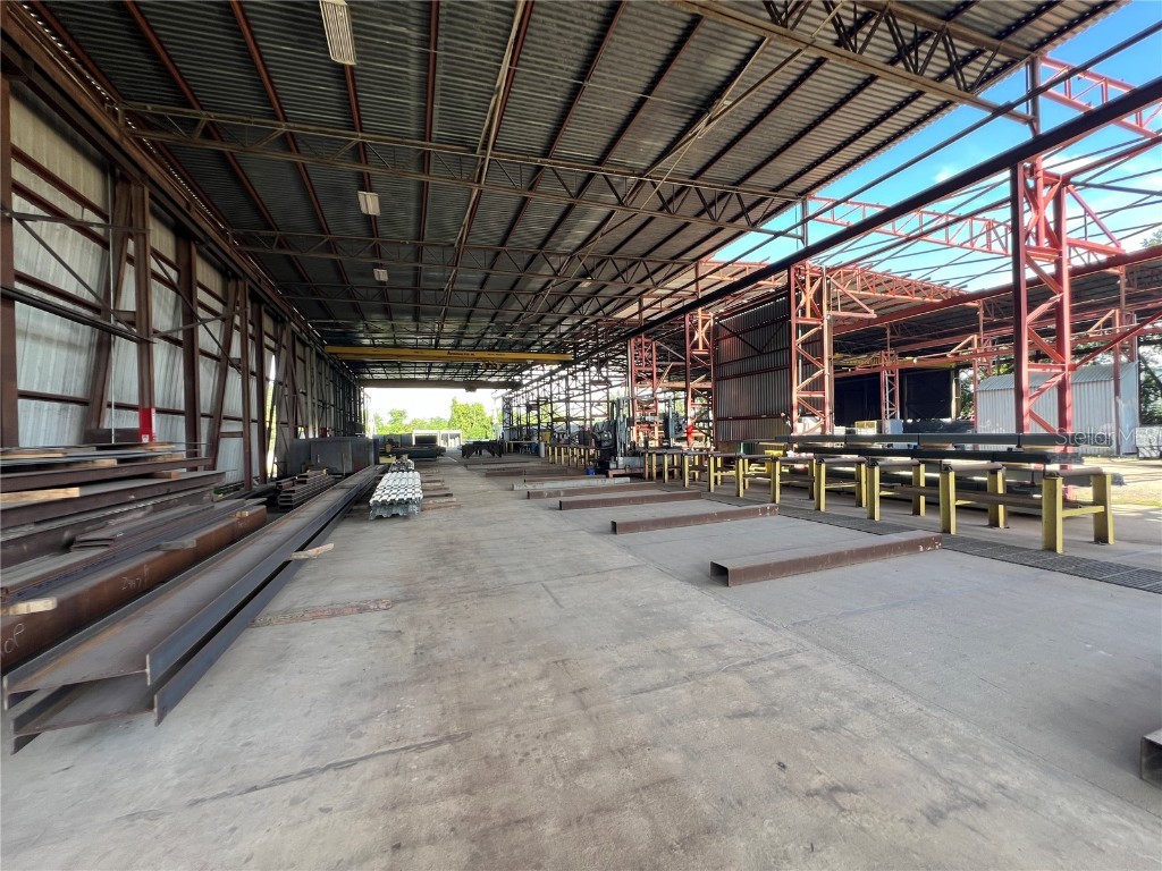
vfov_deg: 89.9
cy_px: 436
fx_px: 436
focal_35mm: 13
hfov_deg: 106.2
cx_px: 581
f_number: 1.8
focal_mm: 1.57
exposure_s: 1/99
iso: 40
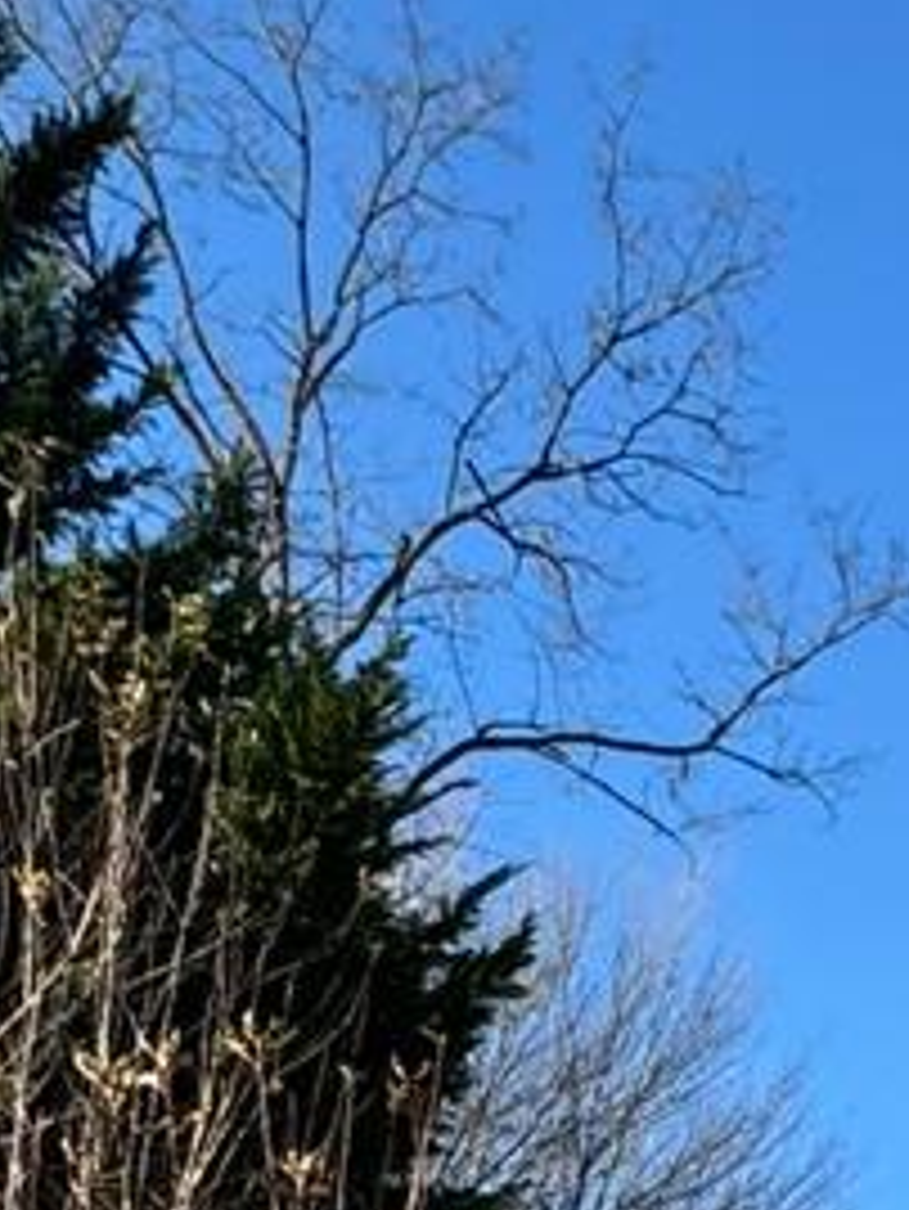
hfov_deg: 16.2
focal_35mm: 80
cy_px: 2110
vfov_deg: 19.2
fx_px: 2799
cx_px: 1508
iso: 40
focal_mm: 2.22
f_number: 2.2
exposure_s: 1/756
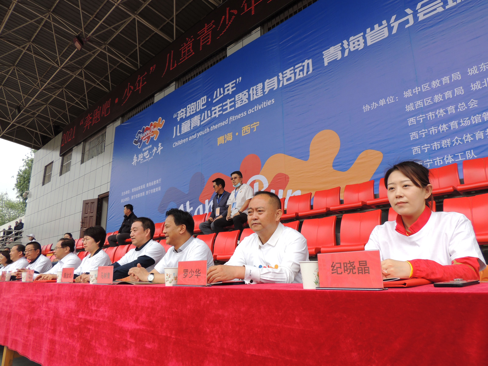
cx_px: 244
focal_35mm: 24
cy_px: 183
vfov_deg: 56.8
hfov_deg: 71.6
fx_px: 338
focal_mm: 4.3
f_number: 3
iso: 100
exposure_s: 1/640
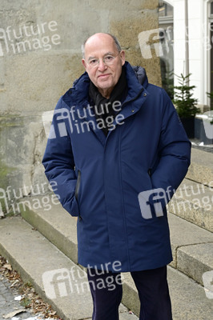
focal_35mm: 47
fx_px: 418
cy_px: 160
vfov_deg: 41.9
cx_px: 106
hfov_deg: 28.6
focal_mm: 47
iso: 640
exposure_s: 1/200
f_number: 6.3
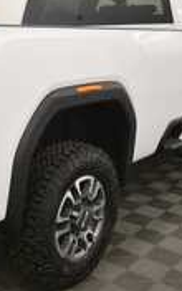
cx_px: 20
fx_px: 405
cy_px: 122
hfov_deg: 24.6
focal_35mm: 51
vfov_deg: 39.5
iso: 800
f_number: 5
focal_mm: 15
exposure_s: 1/200
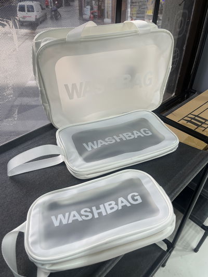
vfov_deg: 67.3
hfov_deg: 53.1
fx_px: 208
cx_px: 104
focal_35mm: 26
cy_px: 138
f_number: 1.6
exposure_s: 1/121
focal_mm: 5.1
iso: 40
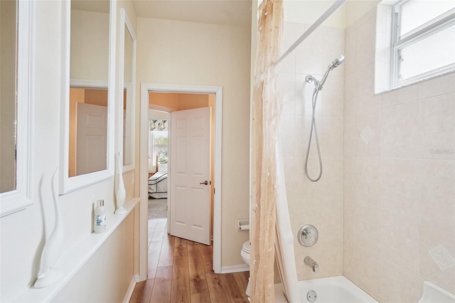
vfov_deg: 68.9
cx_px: 228
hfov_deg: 91.6
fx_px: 221
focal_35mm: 18
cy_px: 152
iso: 400
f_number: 8
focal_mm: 17.5
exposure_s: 1/30
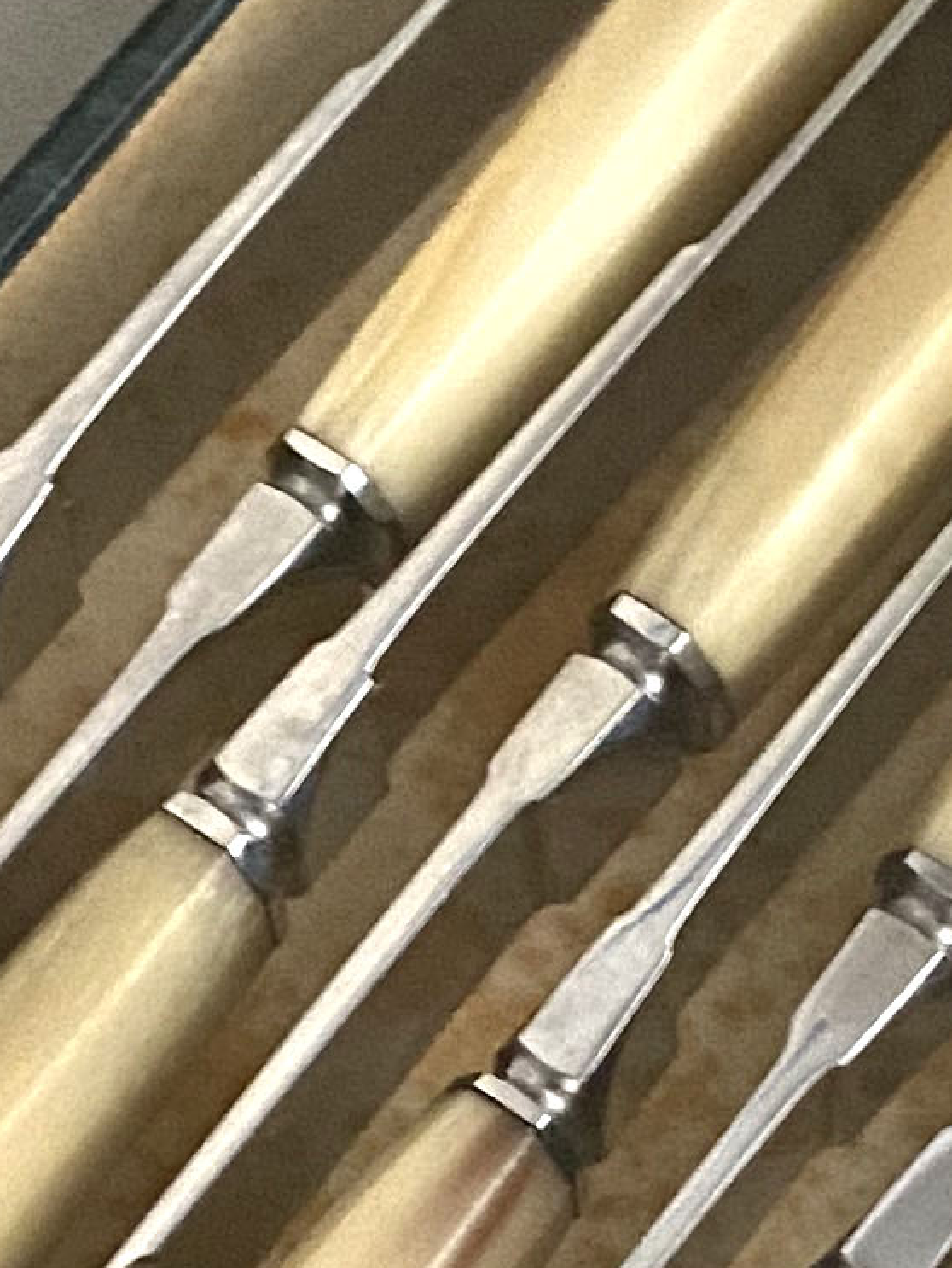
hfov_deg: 10.5
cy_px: 1207
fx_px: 5166
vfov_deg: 13.8
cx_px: 635
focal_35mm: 141
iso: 500
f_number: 1.8
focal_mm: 4.25
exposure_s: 1/57
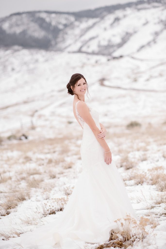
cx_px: 83
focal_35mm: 85
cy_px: 124
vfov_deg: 23.9
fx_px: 587
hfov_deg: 16.1
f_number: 2.2
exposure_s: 1/3200
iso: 200
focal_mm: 85
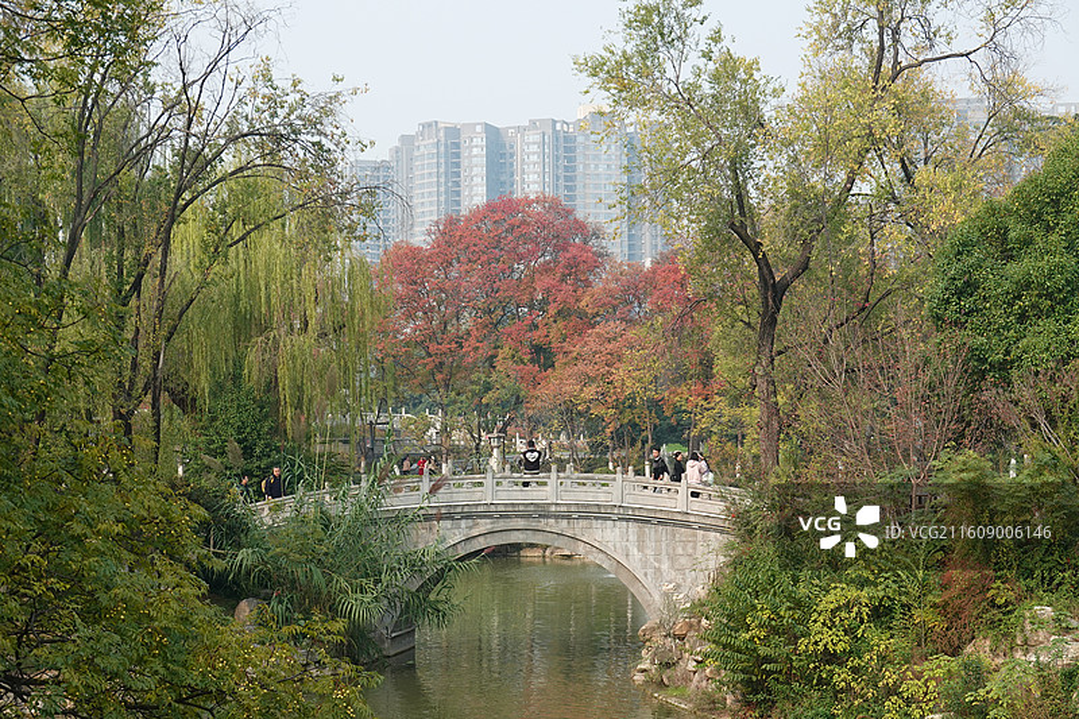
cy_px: 360
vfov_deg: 18.2
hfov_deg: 27.0
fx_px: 2247
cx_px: 540
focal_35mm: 75
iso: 125
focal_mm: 27.44
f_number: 5.6
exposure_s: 1/250
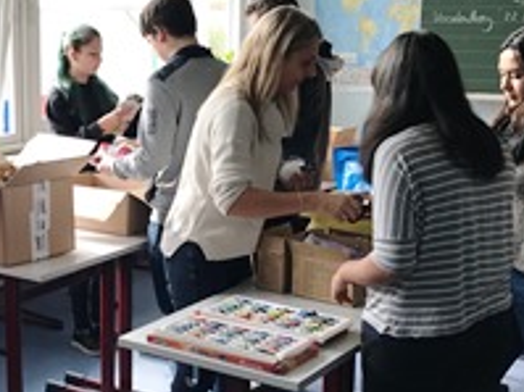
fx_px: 953
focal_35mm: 63
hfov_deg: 30.0
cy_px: 221
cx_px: 100
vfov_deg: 23.2
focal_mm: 3.99
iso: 25
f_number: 1.8
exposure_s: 1/50
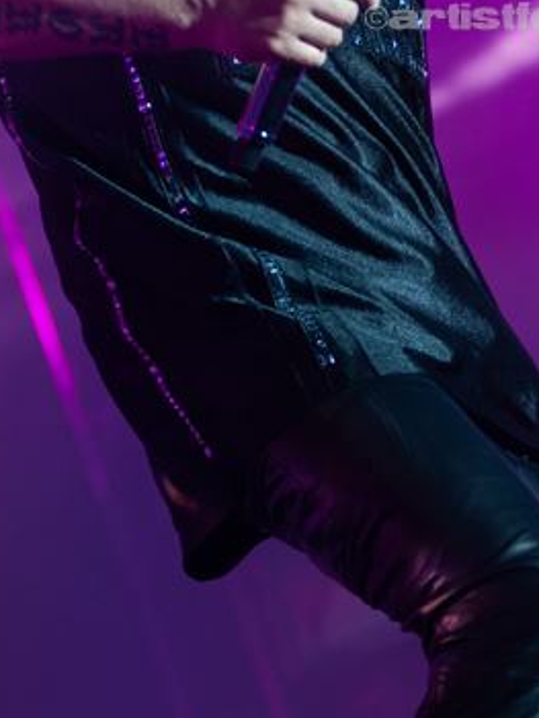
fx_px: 6449
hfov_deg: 4.8
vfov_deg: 6.4
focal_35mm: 311
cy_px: 96
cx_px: 334
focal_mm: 105
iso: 400
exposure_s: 1/500
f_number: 3.5
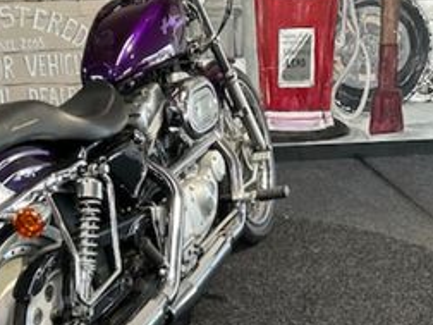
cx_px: 196
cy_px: 88
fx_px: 826
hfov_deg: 29.4
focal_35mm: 66
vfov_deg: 22.1
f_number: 1.5
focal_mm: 5.7
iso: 100
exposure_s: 1/100
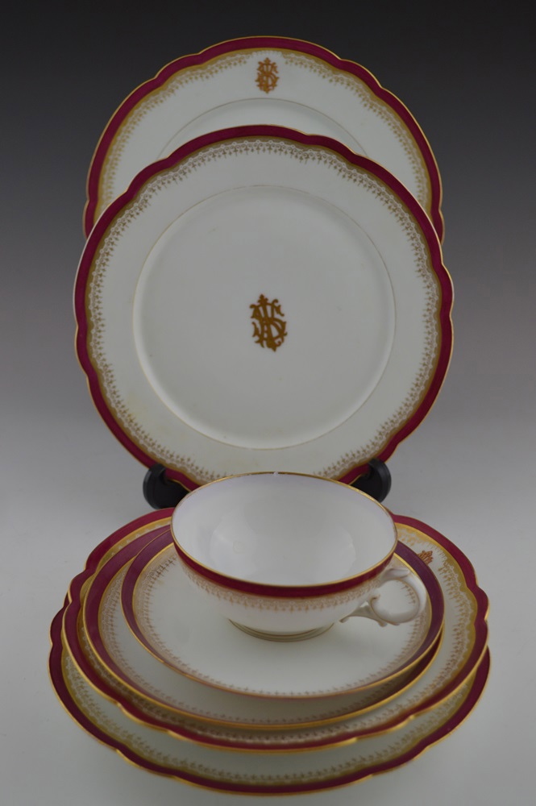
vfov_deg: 45.0
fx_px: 973
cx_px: 268
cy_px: 403
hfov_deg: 30.8
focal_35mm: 44
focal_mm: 29
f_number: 5
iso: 400
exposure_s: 1/100
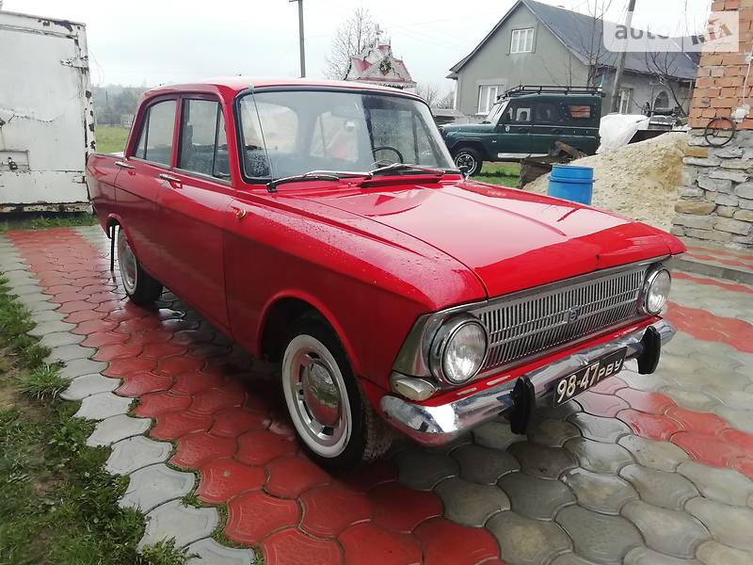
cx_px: 376
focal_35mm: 26
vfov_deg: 53.1
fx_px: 566
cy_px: 282
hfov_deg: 67.3
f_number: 2.2
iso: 80
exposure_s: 1/50
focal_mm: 3.5
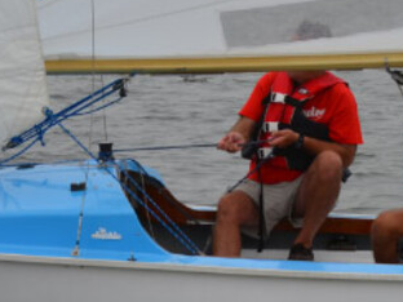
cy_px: -87
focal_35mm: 189
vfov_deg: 7.8
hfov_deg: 10.4
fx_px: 2200
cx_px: 326
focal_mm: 40
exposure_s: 1/320
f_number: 8
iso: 100
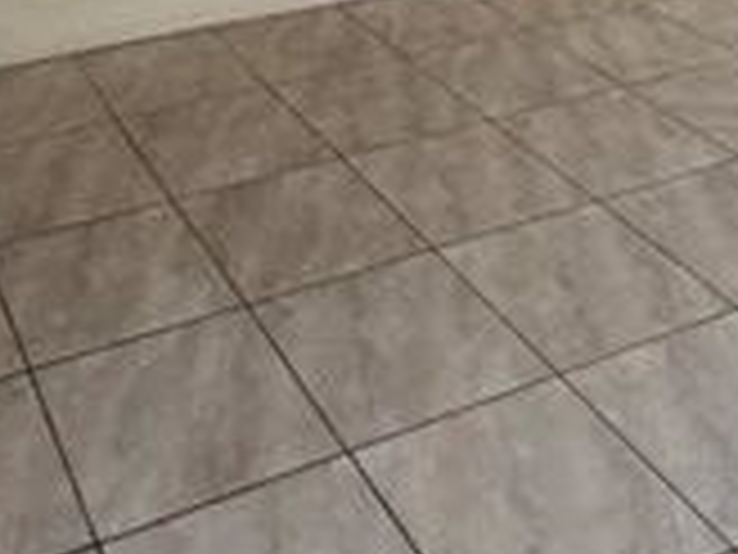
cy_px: -387
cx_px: 304
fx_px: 1279
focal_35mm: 60
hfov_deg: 32.1
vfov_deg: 19.5
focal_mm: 2.22
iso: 320
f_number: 2.2
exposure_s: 1/60
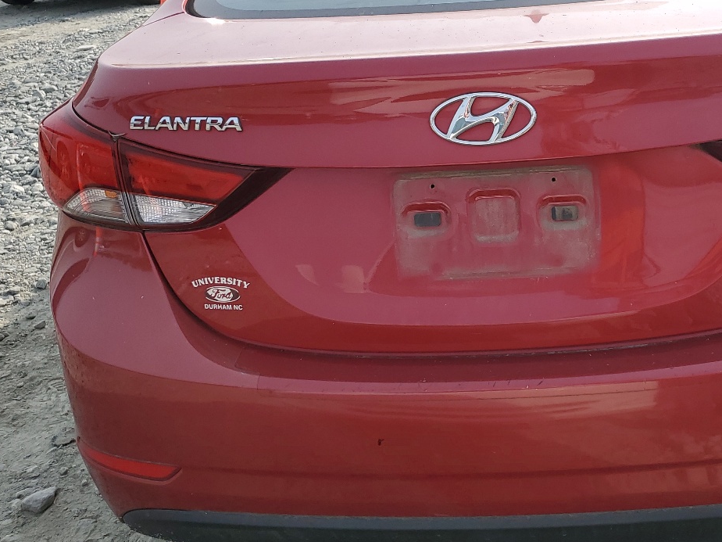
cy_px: 180
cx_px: 542
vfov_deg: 31.9
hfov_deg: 40.9
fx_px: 939
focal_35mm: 45
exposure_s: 1/2000
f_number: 1.5
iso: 50
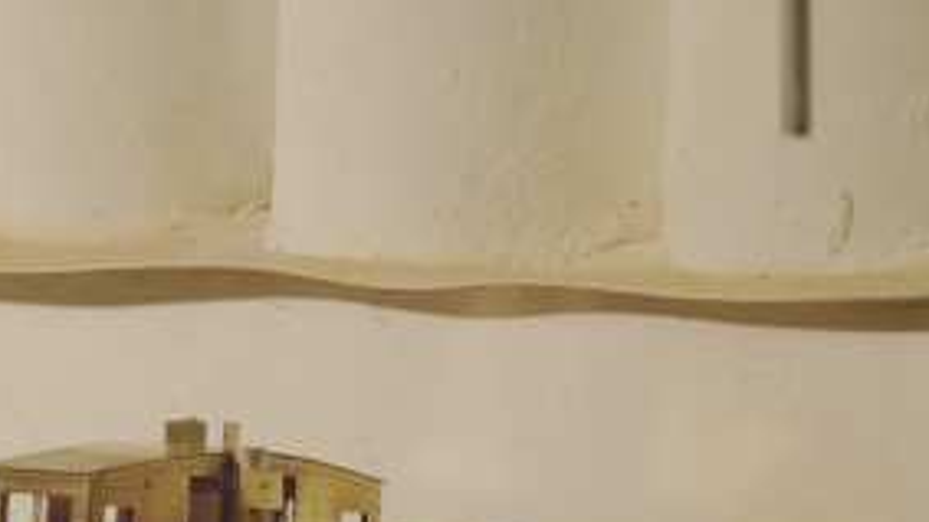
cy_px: 358
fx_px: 4556
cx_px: 486
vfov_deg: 6.6
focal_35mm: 185
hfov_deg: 11.6
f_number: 3.9
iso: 50
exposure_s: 1/14.6
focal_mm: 15.7
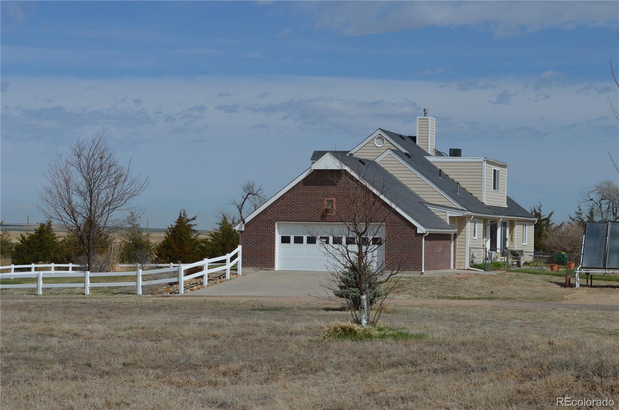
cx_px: 310
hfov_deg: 24.7
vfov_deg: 16.5
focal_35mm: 82
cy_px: 205
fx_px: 1415
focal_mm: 55
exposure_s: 1/400
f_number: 10
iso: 100
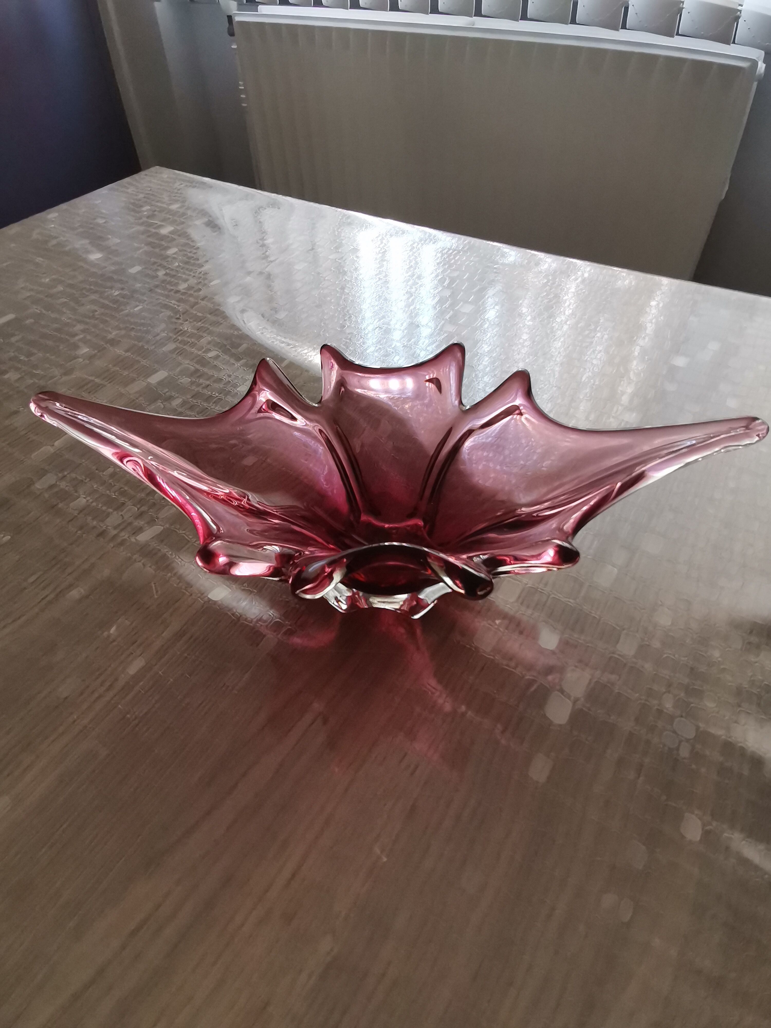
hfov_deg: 63.4
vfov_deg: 79.0
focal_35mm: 21
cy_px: 514
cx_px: 386
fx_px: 624
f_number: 2.4
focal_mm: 1.78
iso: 125
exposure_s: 1/50
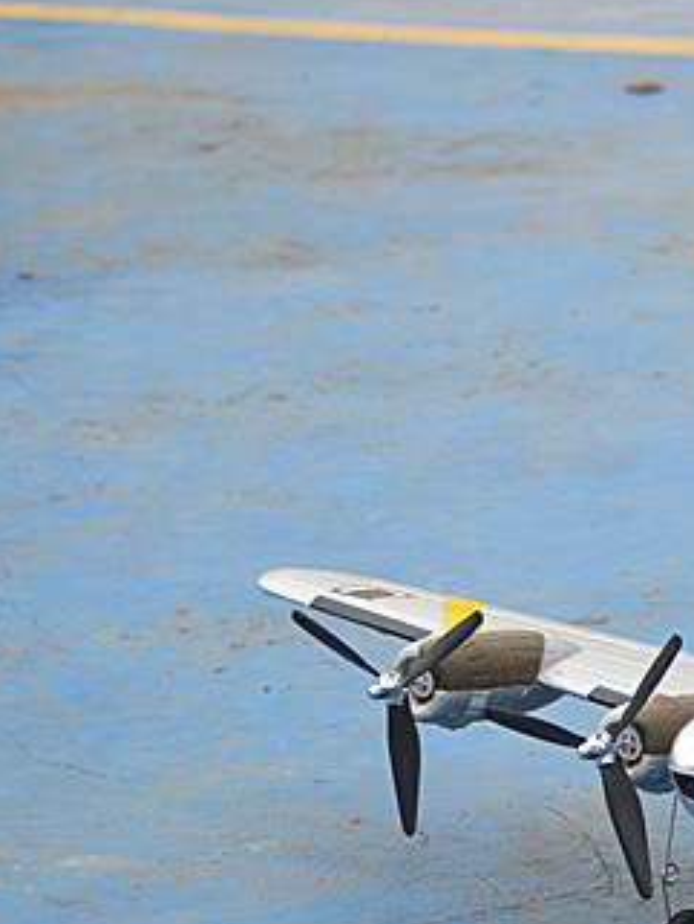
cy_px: 672
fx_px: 5743
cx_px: 1051
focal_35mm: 215
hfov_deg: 6.8
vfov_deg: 9.2
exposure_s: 1/320
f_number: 5
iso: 400
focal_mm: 60
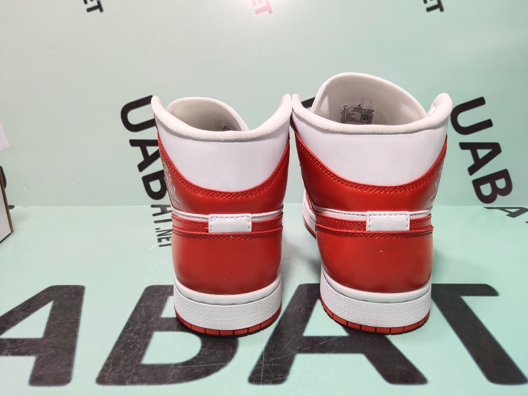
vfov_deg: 46.8
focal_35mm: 30
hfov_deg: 60.0
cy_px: 198
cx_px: 264
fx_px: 458
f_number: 1.79
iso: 50
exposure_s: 1/1057
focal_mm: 4.35
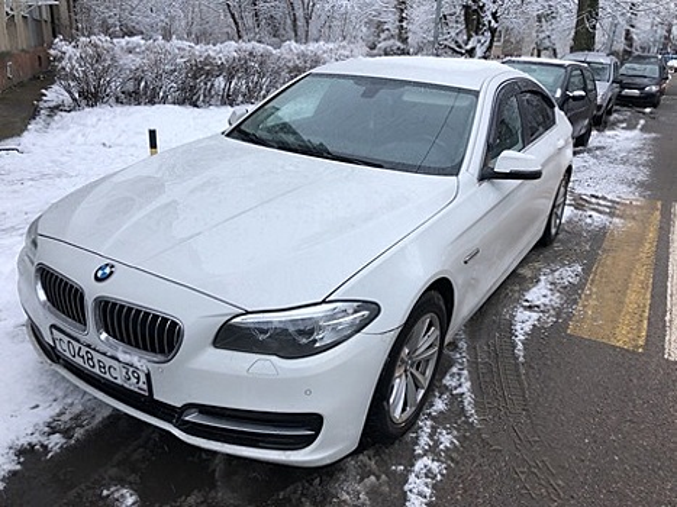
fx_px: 547
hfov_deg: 63.5
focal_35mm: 28
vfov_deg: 49.7
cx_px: 338
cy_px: 254
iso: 32
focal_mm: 3.99
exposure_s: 1/120
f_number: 1.8
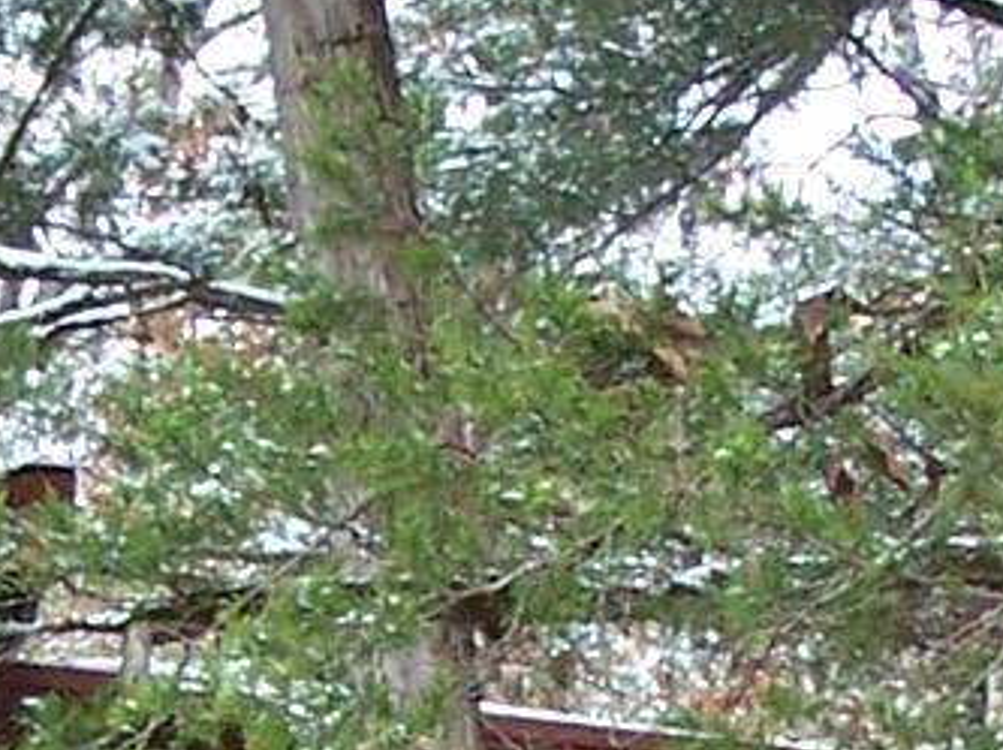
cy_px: 1262
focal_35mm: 234
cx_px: 560
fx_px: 6773
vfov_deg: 6.2
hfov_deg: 8.5
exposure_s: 1/180
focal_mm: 6.3
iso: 80
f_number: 2.8
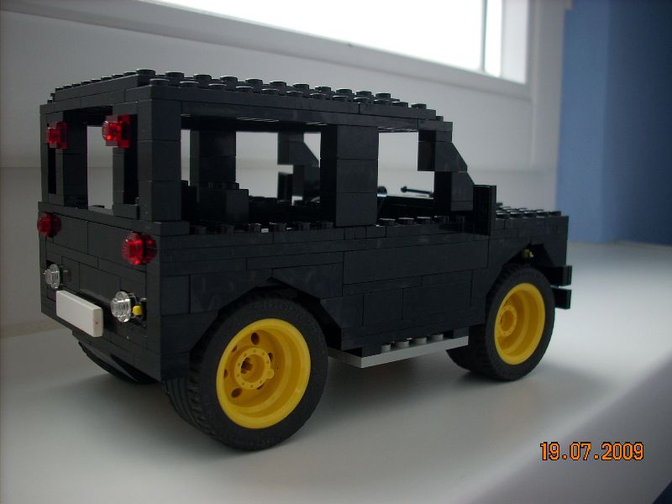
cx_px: 336
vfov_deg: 38.7
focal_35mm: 37
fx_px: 718
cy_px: 252
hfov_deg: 50.1
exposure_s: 1/120
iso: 64
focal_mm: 6.2
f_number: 2.8
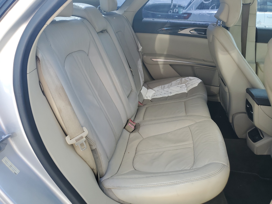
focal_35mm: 26
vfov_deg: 53.1
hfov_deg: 67.3
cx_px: 136
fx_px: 204
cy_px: 102
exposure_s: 1/385
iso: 50
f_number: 1.5
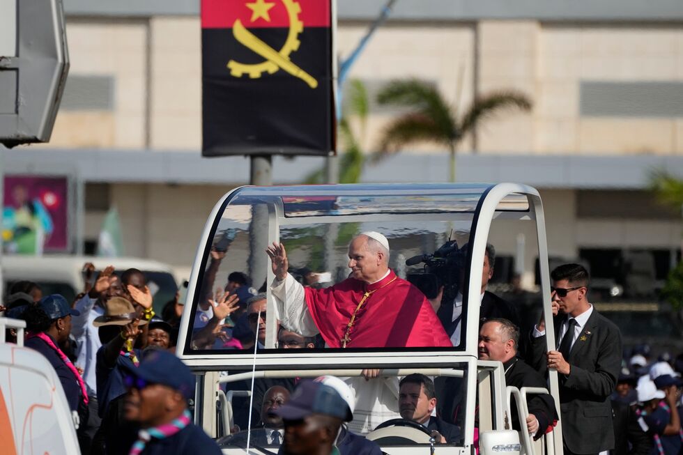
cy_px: 228
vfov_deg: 2.3
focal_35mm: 600
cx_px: 342
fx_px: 11381
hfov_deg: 3.4
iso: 400
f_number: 5.6
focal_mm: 400
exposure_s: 1/4000
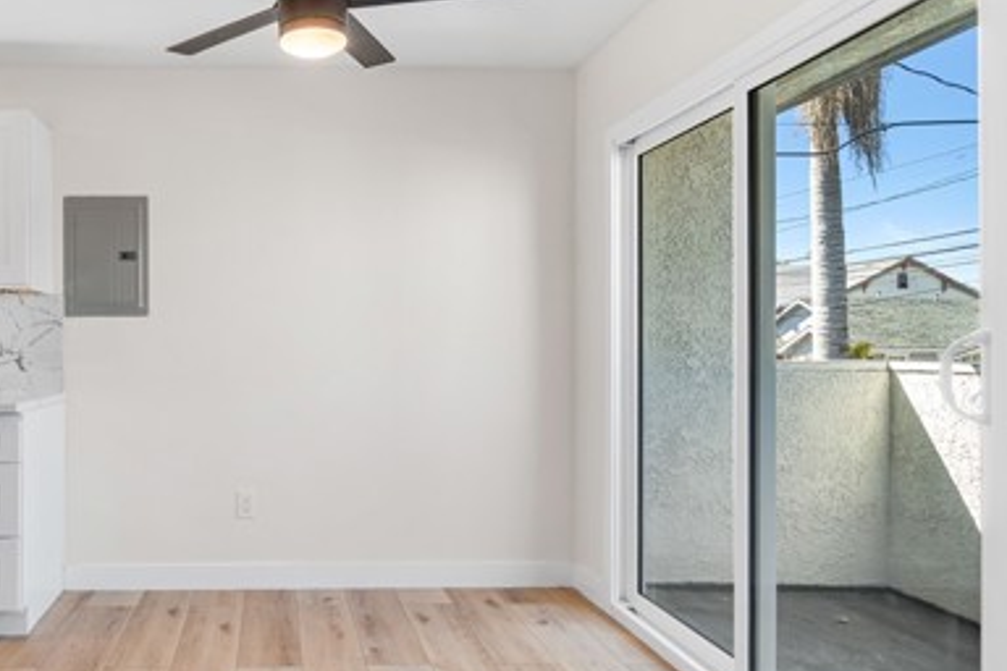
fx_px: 699
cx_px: 315
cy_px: 341
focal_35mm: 25
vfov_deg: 51.3
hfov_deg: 68.9
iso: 100
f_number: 7.1
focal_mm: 10
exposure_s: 1/10
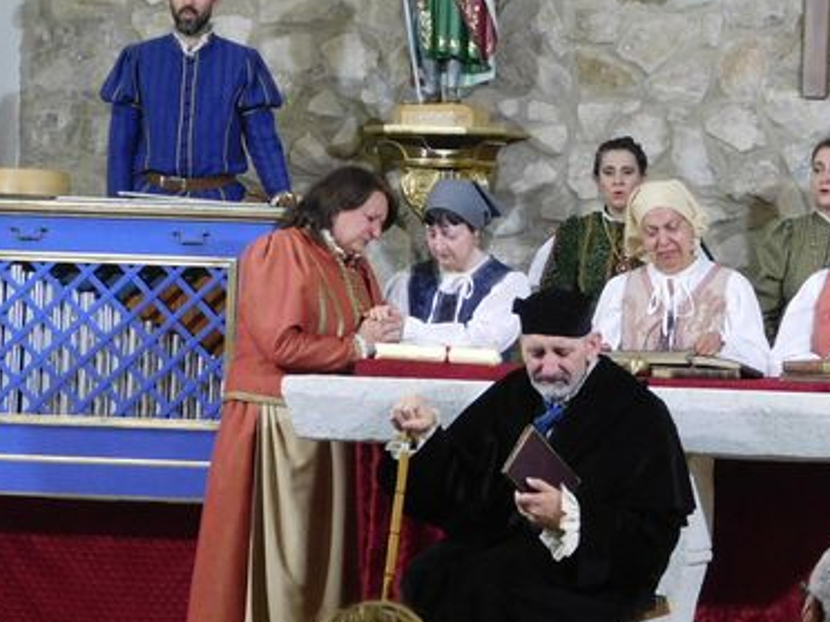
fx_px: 3045
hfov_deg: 15.4
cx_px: 721
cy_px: 254
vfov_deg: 11.7
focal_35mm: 127
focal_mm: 10.4
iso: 400
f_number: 4
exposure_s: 1/20
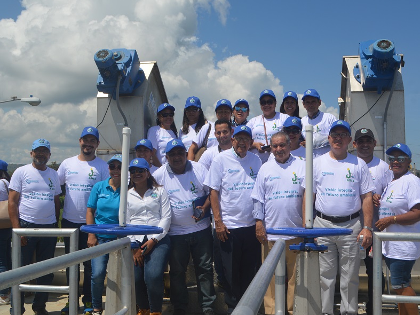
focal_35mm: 43
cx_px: 223
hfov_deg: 43.8
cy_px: 156
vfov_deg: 33.6
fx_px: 522
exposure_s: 1/400
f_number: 10
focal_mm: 26
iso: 100
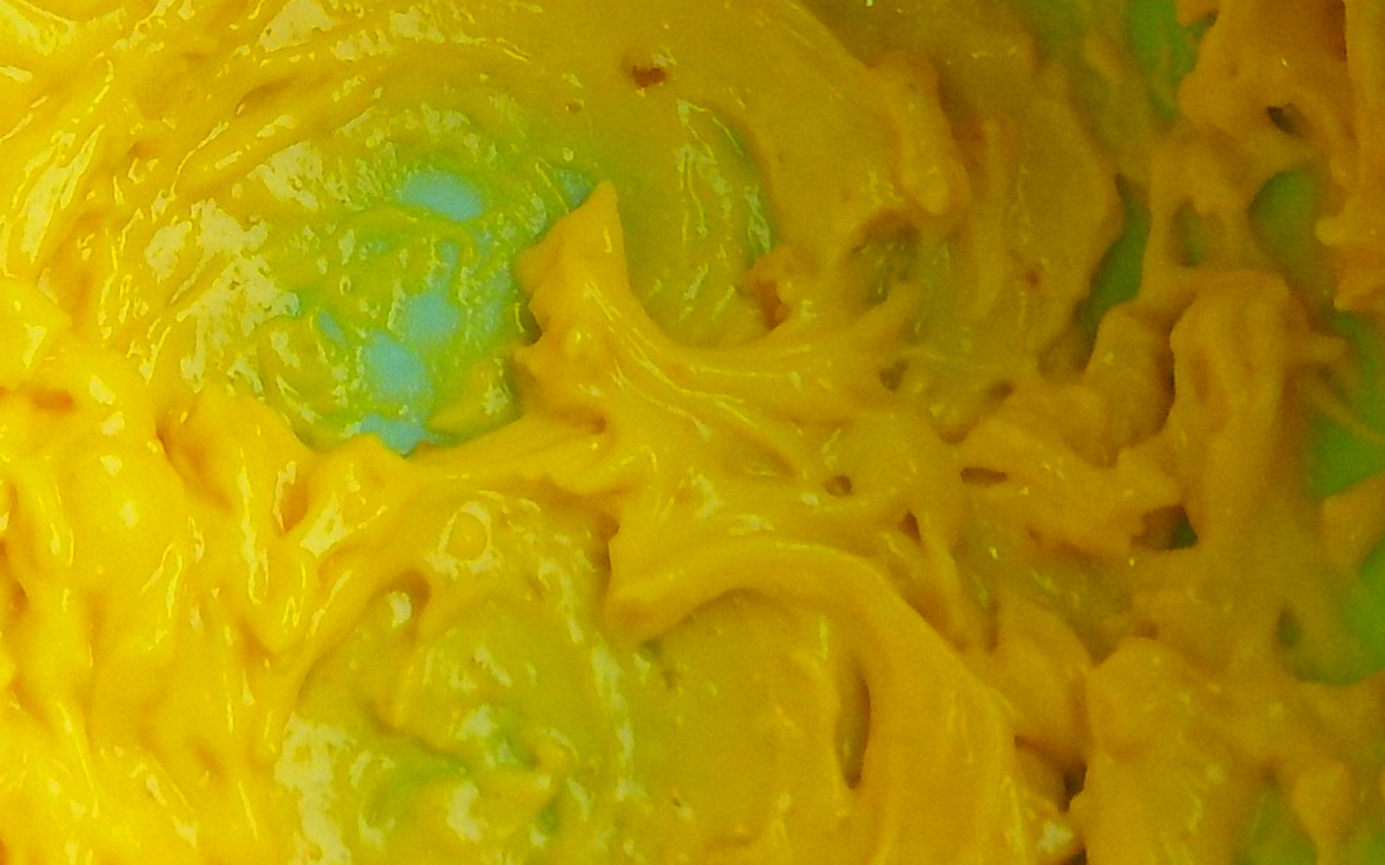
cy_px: 238
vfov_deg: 18.3
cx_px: 346
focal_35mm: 71
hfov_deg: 28.5
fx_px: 2680
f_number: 3.3
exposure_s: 1/30
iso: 125
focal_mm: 4.1
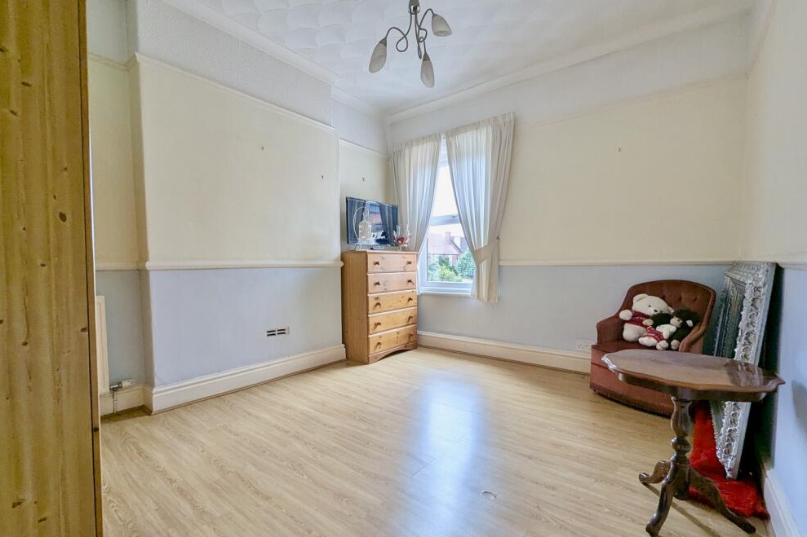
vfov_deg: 81.1
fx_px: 314
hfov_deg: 104.3
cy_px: 283
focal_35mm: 14
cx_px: 406
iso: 48
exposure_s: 1/107
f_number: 2.2
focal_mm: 1.95
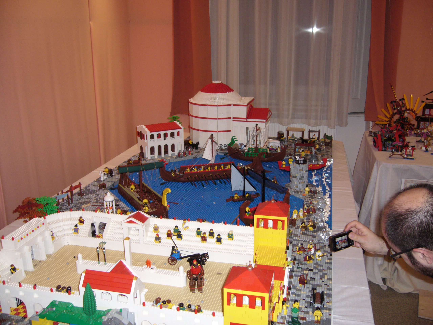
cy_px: 162
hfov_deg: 52.6
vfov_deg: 40.7
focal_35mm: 35
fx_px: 438
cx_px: 216
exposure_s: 1/30
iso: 160
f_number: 2.8
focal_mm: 5.8
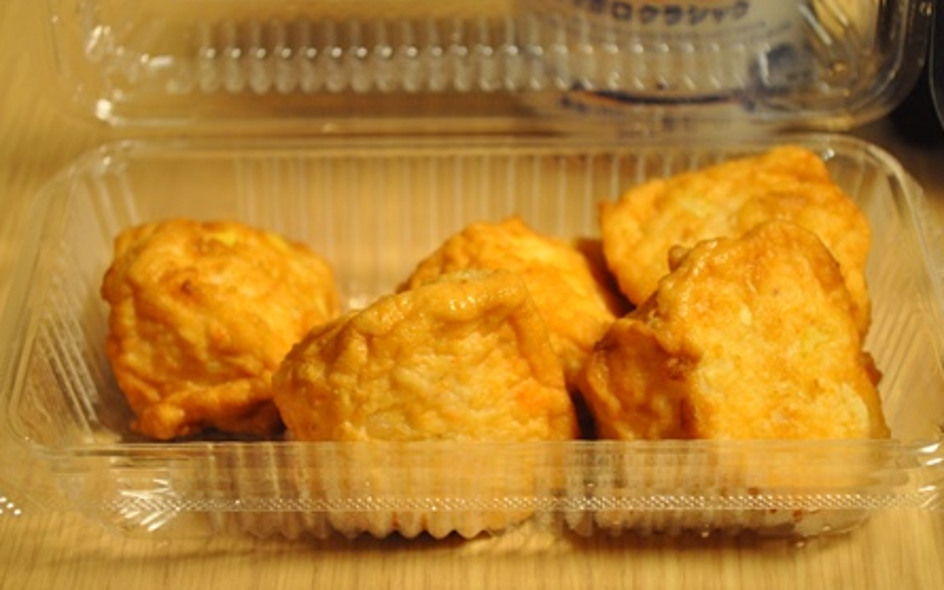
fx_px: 2174
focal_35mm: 85
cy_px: 301
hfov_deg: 24.5
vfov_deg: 15.4
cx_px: 471
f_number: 5.6
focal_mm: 55
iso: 1600
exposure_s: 1/6
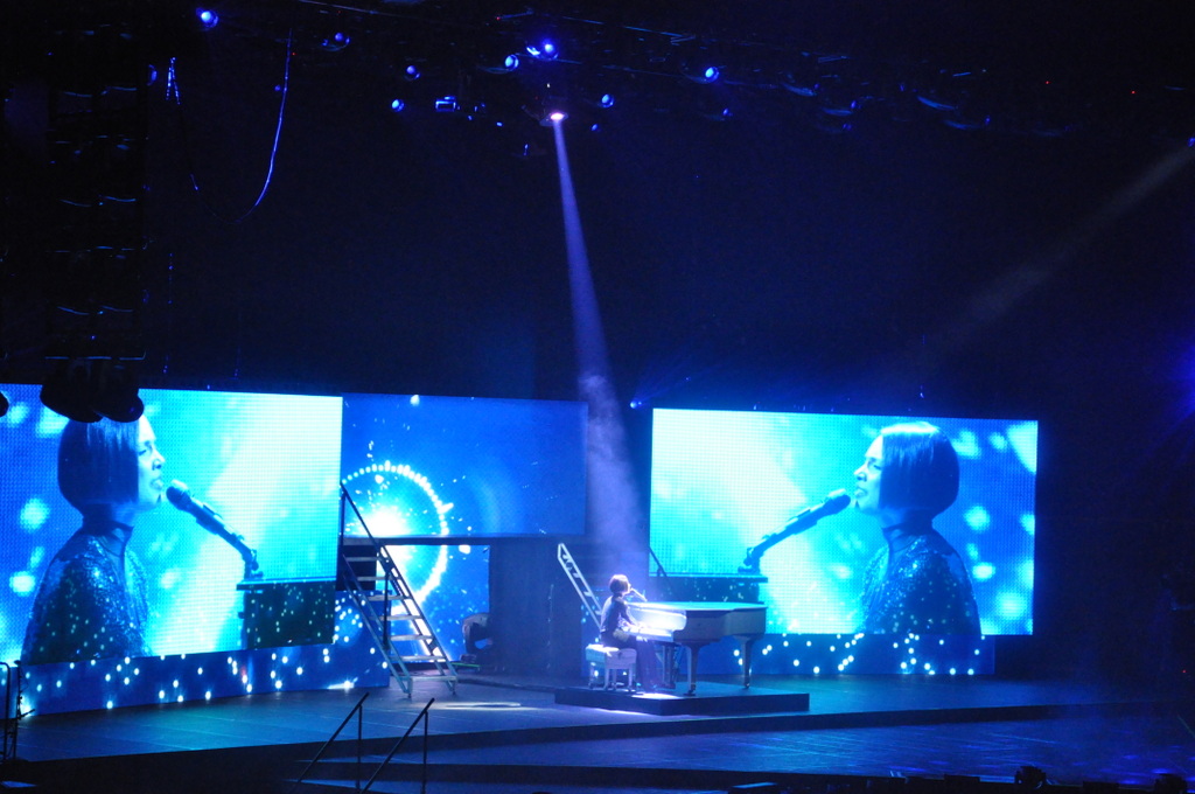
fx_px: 3083
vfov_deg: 14.7
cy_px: 397
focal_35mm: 93
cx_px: 598
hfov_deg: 21.9
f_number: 5.3
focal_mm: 62
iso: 3200
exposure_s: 1/10
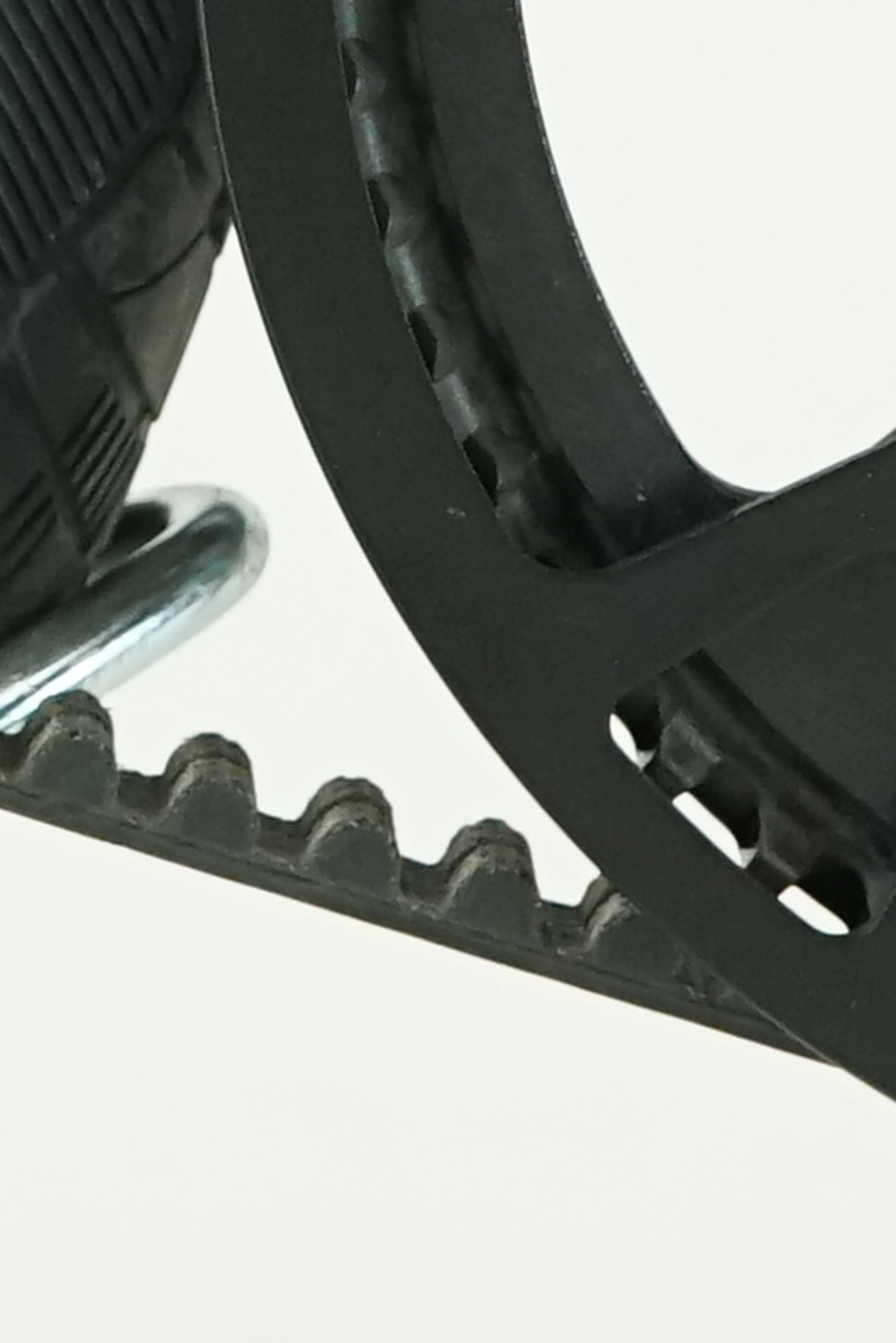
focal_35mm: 295
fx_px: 11008
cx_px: -290
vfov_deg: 6.9
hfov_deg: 4.6
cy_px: -537
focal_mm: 39
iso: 1600
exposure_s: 1/200
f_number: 5.6
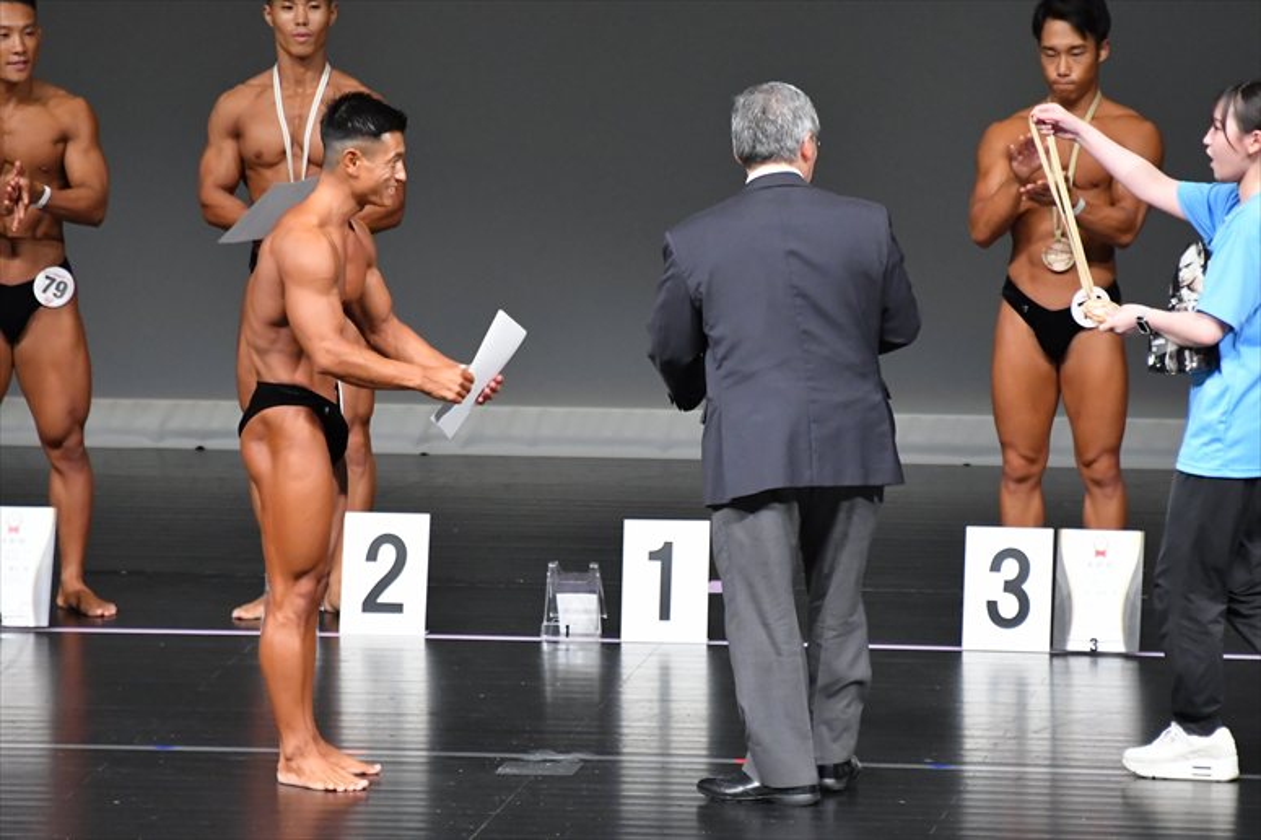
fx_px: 13129
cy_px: 420
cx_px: 630
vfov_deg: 3.7
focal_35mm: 375
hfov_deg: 5.5
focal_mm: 250
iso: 5000
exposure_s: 1/400
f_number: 5.6
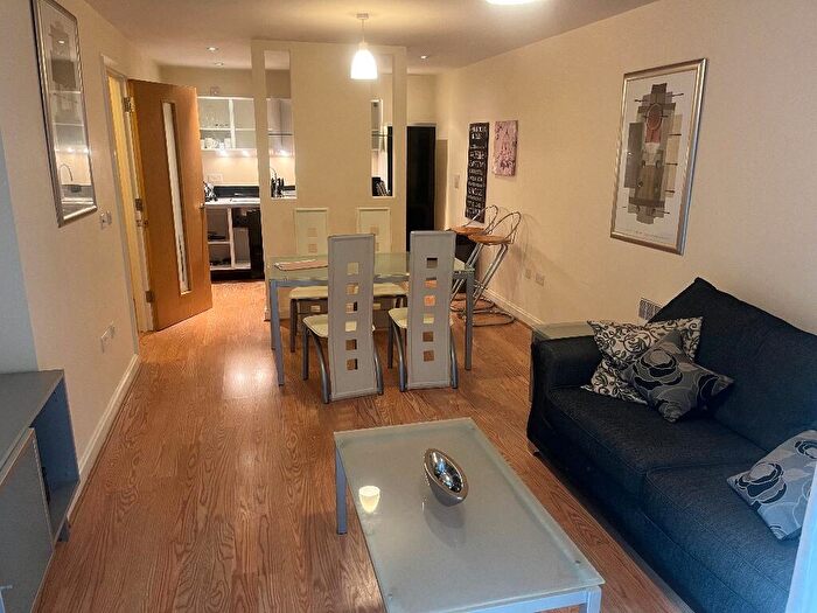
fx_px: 614
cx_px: 408
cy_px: 306
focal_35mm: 26
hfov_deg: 67.3
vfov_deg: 53.1
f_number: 1.6
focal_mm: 5.1
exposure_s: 1/50
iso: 250
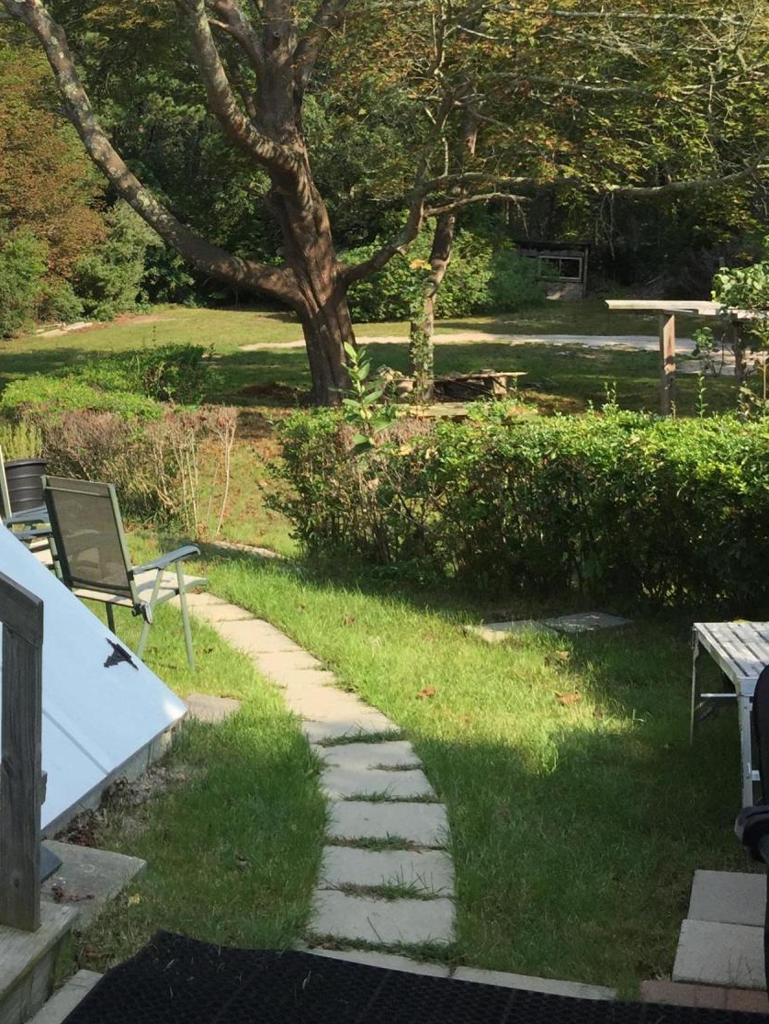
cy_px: 206
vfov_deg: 35.6
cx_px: 192
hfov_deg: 27.7
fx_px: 1539
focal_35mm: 52
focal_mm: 4.15
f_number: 2.2
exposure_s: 1/1041
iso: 32
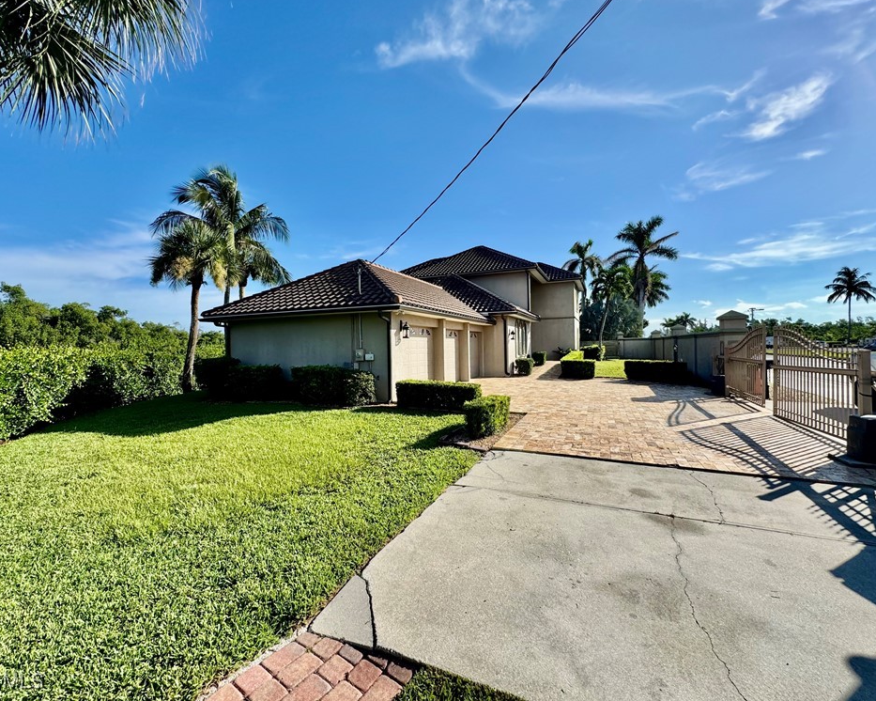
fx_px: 389
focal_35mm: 15
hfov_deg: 96.8
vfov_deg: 84.0
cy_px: 341
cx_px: 435
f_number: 2.2
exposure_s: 1/1748
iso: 50
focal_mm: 2.22
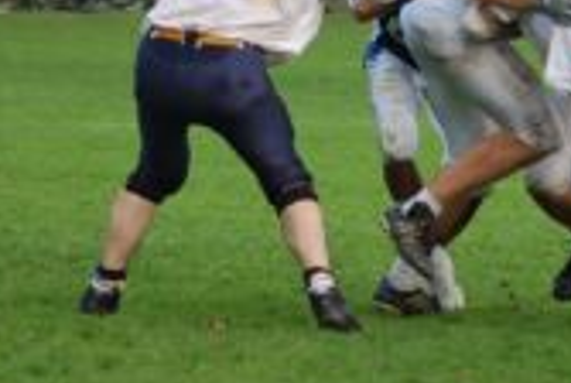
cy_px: 7
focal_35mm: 608
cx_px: 409
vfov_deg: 2.3
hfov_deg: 3.4
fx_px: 9661
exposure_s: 1/640
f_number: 4.5
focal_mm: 150
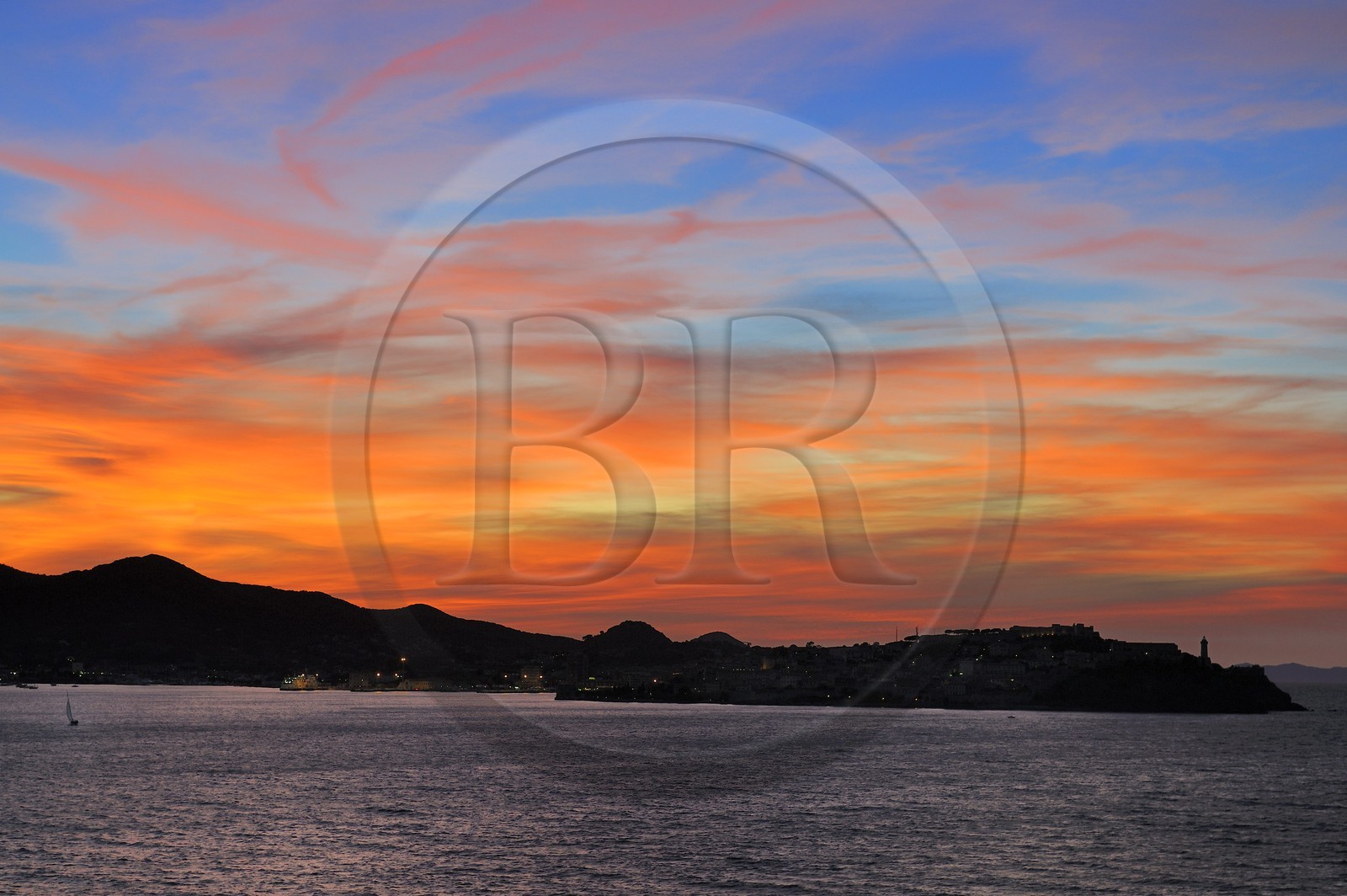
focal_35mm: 70
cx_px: 674
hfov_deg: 28.9
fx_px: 2617
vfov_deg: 19.4
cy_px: 448
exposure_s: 1/60
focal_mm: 70
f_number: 5
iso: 400
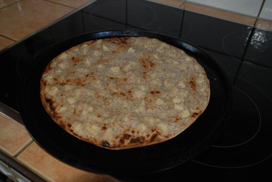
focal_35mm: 33
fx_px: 250
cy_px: 91
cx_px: 136
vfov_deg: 40.1
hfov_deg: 57.2
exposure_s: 1/60
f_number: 4
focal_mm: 22
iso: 400
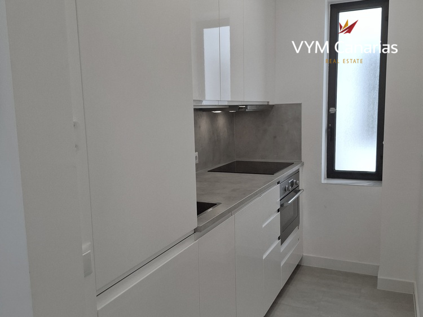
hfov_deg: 73.9
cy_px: 158
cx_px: 212
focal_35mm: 23
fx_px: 281
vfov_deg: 58.9
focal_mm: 5.54
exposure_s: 1/233
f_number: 1.8
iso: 50
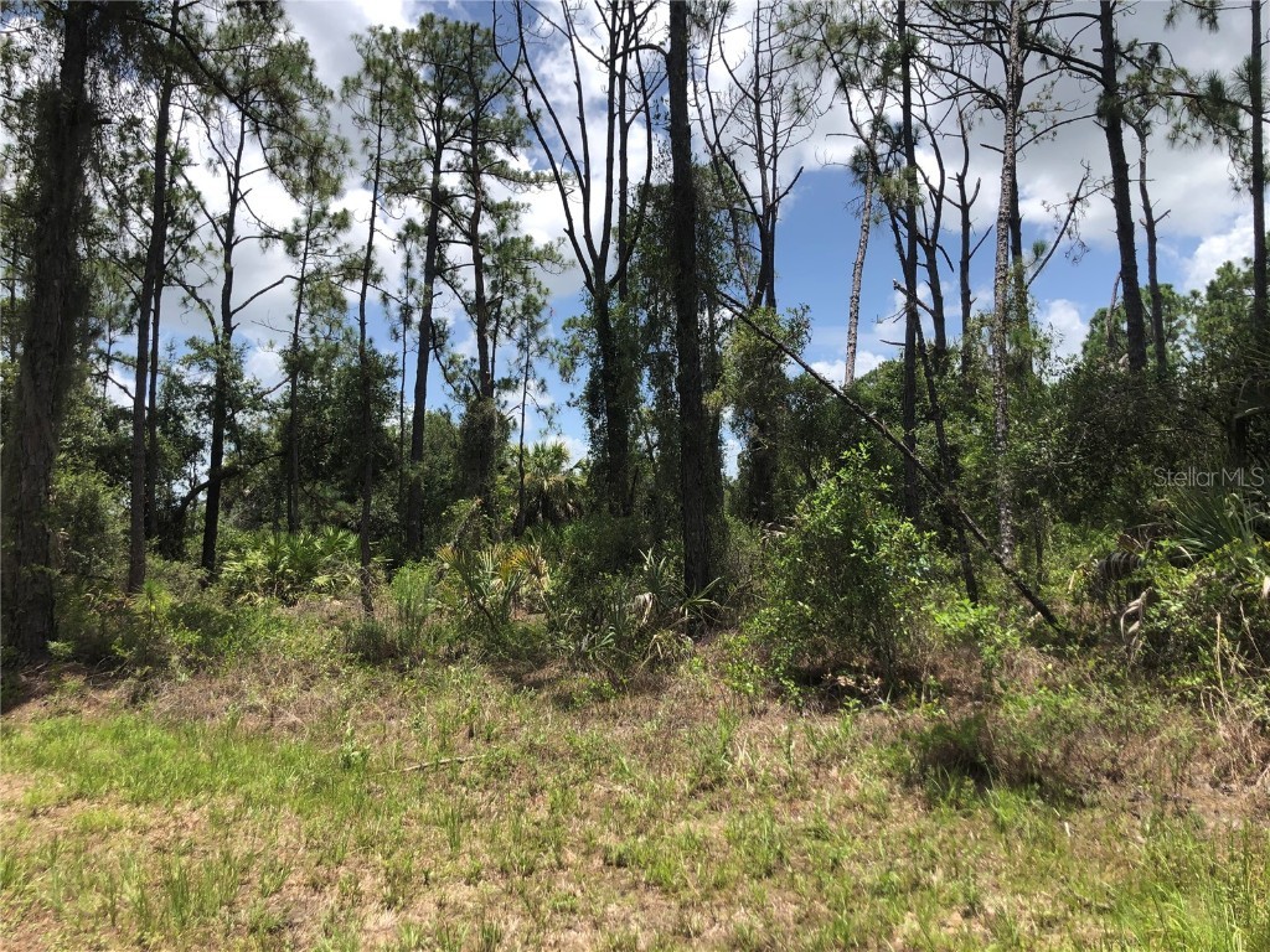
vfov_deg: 49.7
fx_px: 1027
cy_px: 476
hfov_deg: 63.4
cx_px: 635
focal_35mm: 28
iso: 20
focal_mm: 3.99
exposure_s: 1/1715
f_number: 1.8
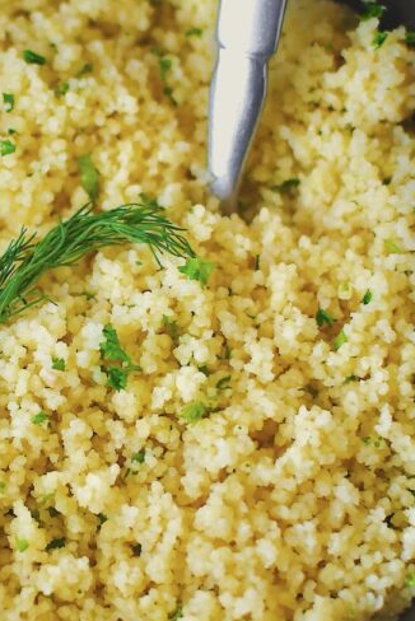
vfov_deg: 17.8
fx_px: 1986
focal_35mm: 115
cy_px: 309
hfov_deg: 11.8
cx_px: -13
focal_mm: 35
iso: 800
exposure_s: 1/320
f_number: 2.5
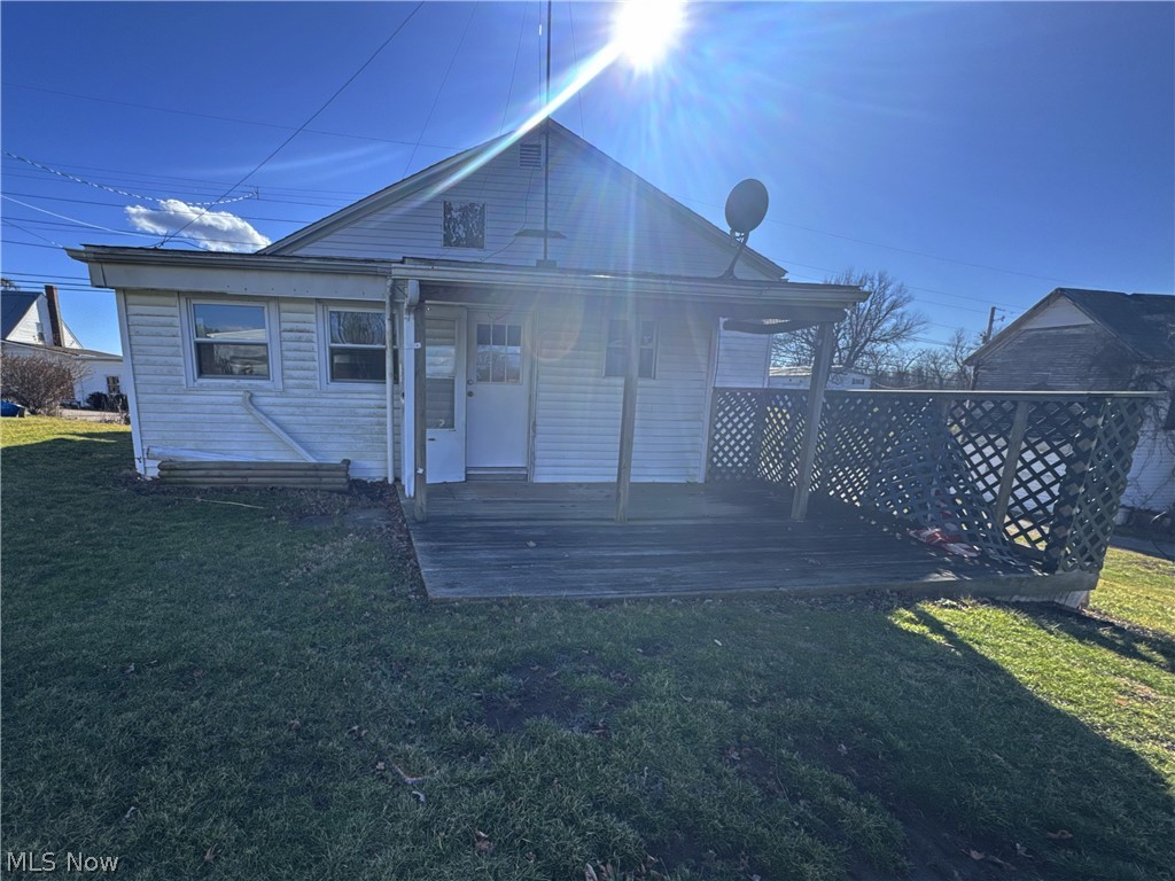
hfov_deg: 102.1
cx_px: 588
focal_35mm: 14
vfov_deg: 85.7
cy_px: 440
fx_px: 475
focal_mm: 2.22
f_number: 2.2
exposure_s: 1/652
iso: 50
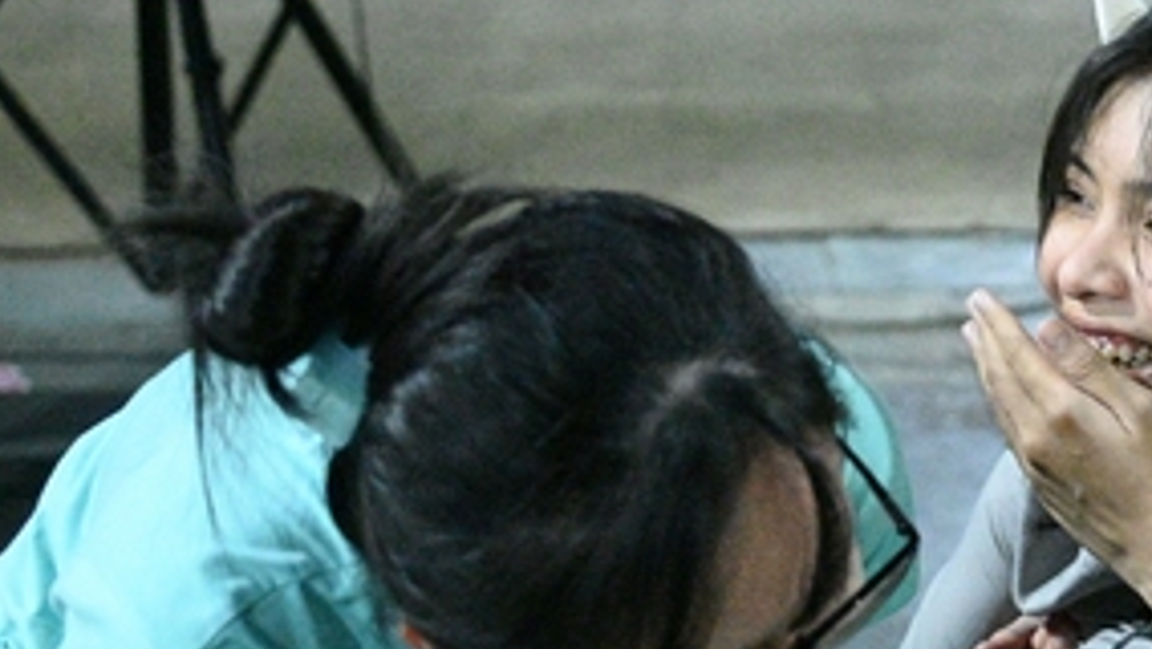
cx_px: 1107
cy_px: -158
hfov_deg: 18.2
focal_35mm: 115
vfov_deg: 10.4
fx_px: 3514
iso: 40000
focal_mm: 48
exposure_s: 1/200
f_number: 4
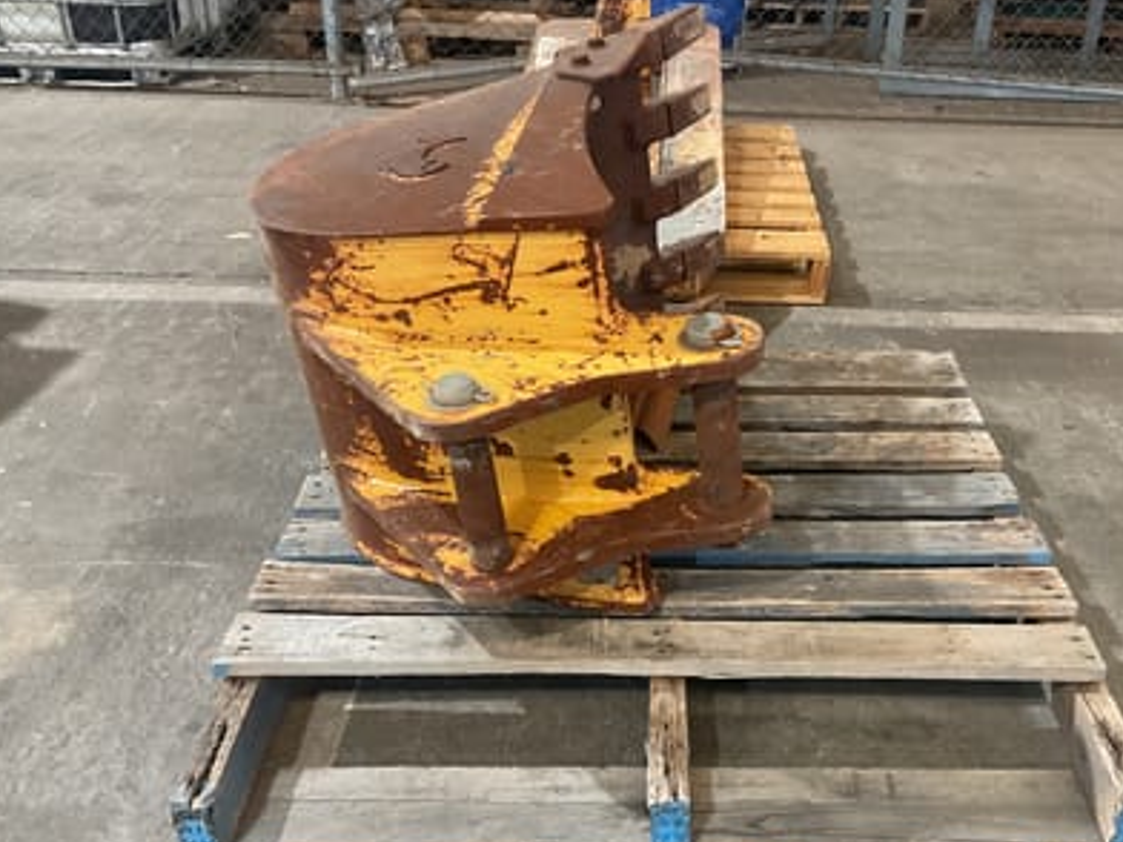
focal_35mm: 37
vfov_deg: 38.7
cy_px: 437
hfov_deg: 49.8
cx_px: 679
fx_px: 1200
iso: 250
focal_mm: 3
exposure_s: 1/60
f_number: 1.8
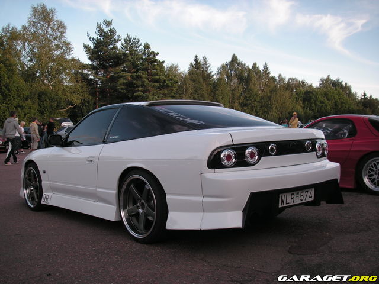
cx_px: 190
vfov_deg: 37.7
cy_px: 142
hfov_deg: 49.0
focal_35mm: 38
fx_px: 416
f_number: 3.3
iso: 50
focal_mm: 6.3
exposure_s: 1/180
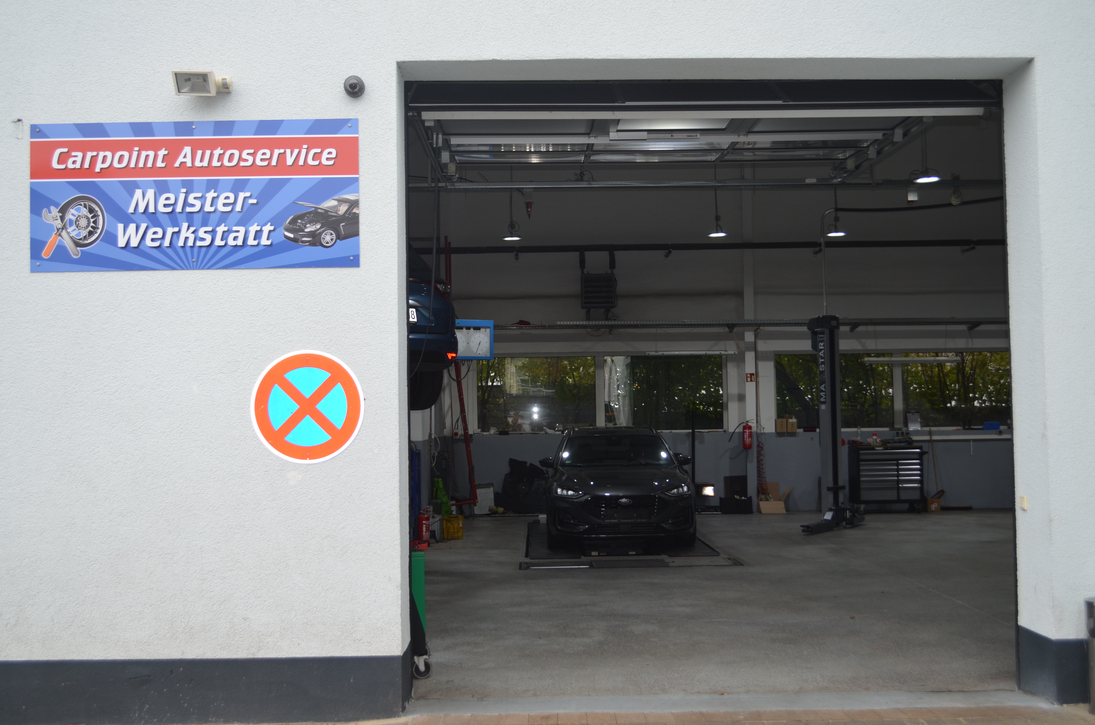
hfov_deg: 49.6
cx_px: 548
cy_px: 362
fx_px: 1184
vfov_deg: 34.1
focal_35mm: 39
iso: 250
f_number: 4.2
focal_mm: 26
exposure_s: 1/125
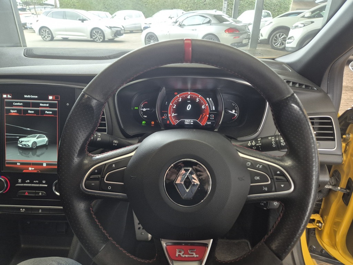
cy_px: 132
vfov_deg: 58.9
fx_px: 235
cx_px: 176
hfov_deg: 73.9
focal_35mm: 23
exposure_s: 1/100
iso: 500
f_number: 1.8
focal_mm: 5.4
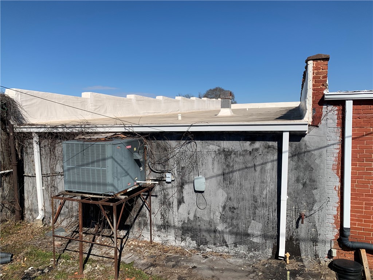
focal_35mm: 26
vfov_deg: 53.1
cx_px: 186
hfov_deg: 67.3
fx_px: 280
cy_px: 140
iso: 25
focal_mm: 4.25
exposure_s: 1/3650
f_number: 1.8
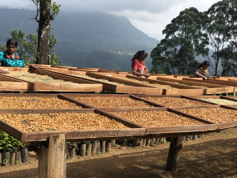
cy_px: 89
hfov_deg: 36.8
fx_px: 356
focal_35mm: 52
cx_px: 118
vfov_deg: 28.0
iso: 16
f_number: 2.4
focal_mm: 6
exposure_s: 1/505
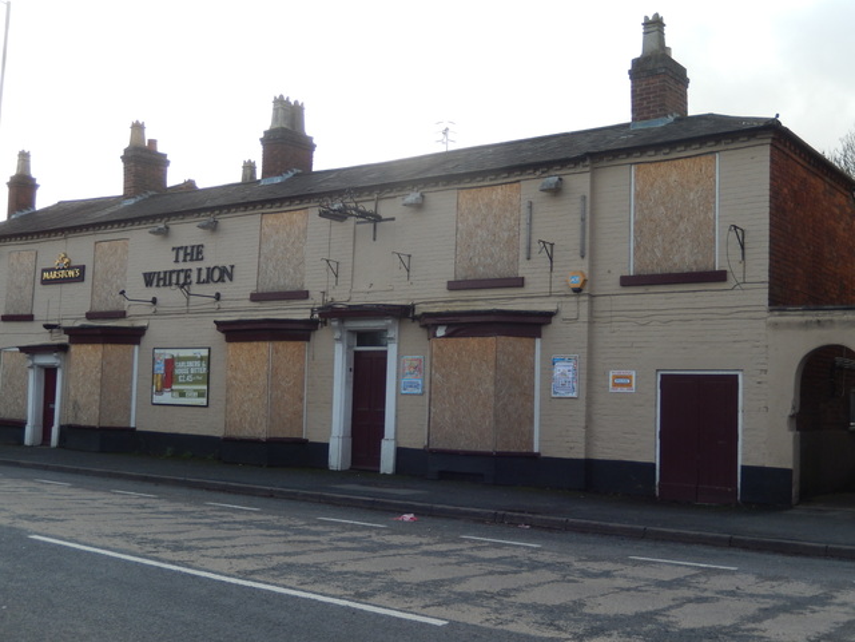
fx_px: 1013
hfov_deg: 45.8
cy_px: 321
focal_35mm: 41
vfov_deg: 35.1
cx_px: 428
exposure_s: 1/200
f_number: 4.2
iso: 125
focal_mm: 7.3
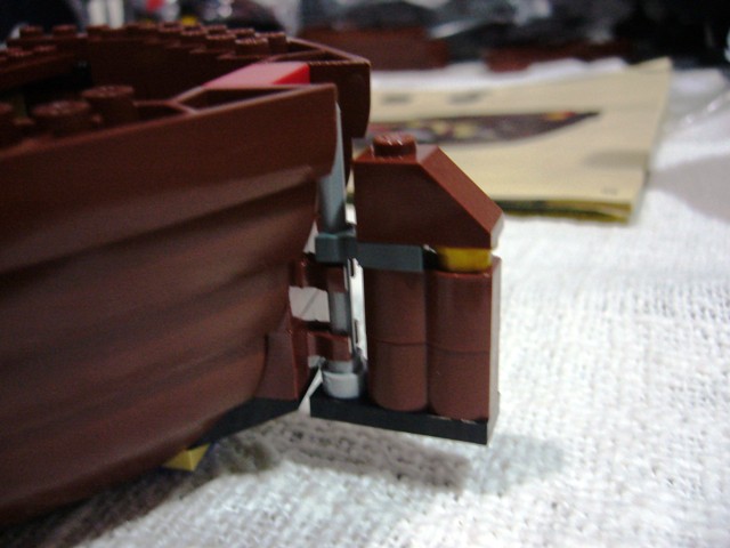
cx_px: 365
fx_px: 738
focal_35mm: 35
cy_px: 274
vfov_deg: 40.7
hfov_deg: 52.6
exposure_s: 1/8
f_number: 2.8
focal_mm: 5.8
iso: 200
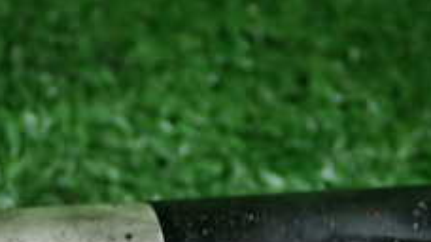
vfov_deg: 9.4
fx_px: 1439
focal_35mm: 126
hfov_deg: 16.2
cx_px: -110
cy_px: 346
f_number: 2.9
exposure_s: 1/40
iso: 250
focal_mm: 7.84
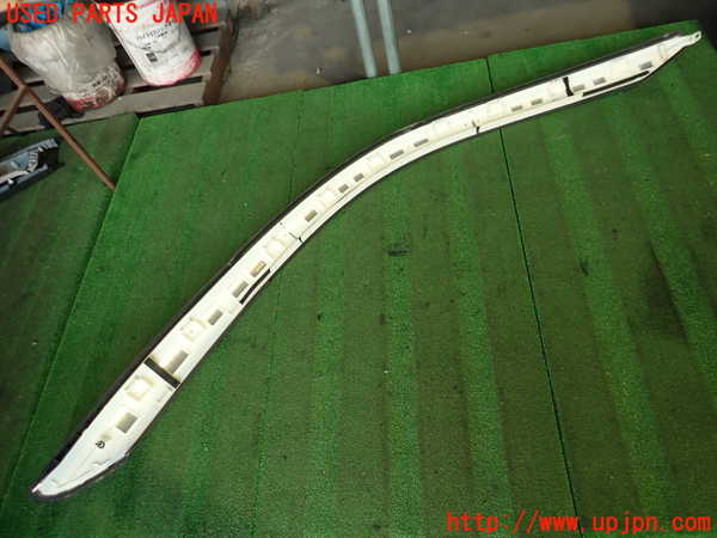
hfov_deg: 69.4
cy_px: 269
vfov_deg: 54.9
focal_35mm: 25
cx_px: 358
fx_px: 518
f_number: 2
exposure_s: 1/40
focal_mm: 4.5
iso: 200
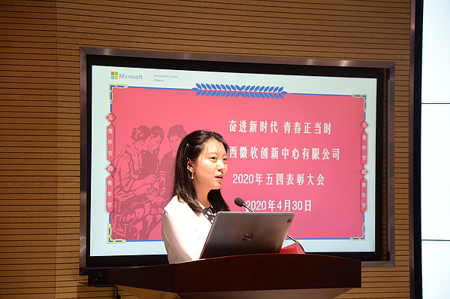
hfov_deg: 17.1
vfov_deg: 11.4
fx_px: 1497
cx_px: 225
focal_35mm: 120
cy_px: 150
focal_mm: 80
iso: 1250
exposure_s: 1/80
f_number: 5.3
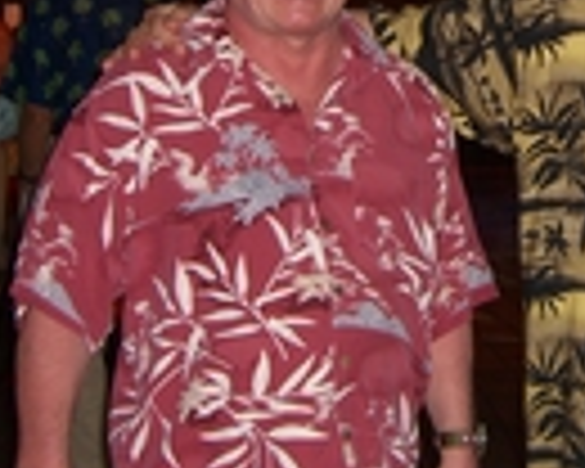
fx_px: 1974
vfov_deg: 13.3
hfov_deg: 16.6
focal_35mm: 114
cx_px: 558
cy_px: -40
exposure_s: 1/60
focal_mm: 7.9
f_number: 2.8
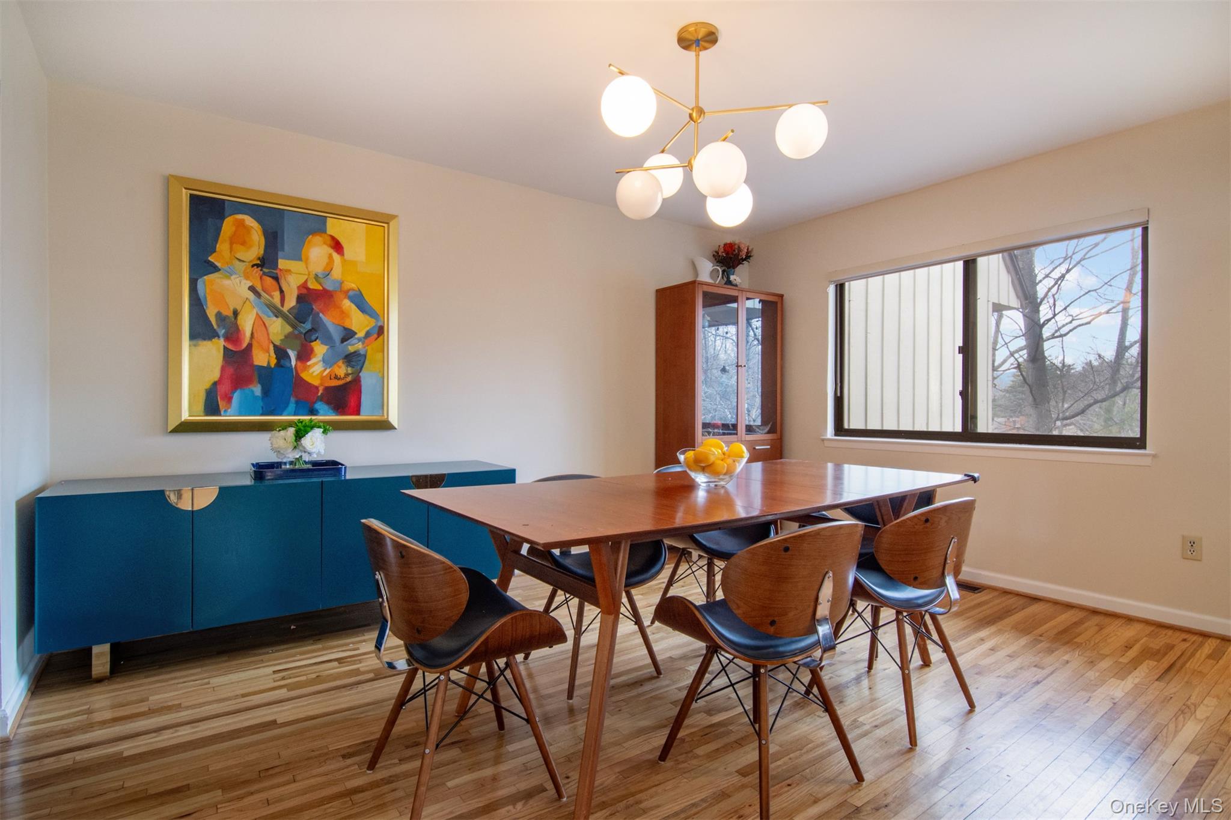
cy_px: 410
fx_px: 564
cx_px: 616
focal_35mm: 16
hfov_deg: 95.0
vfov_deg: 72.0
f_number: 11
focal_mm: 11
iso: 640
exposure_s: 1/20
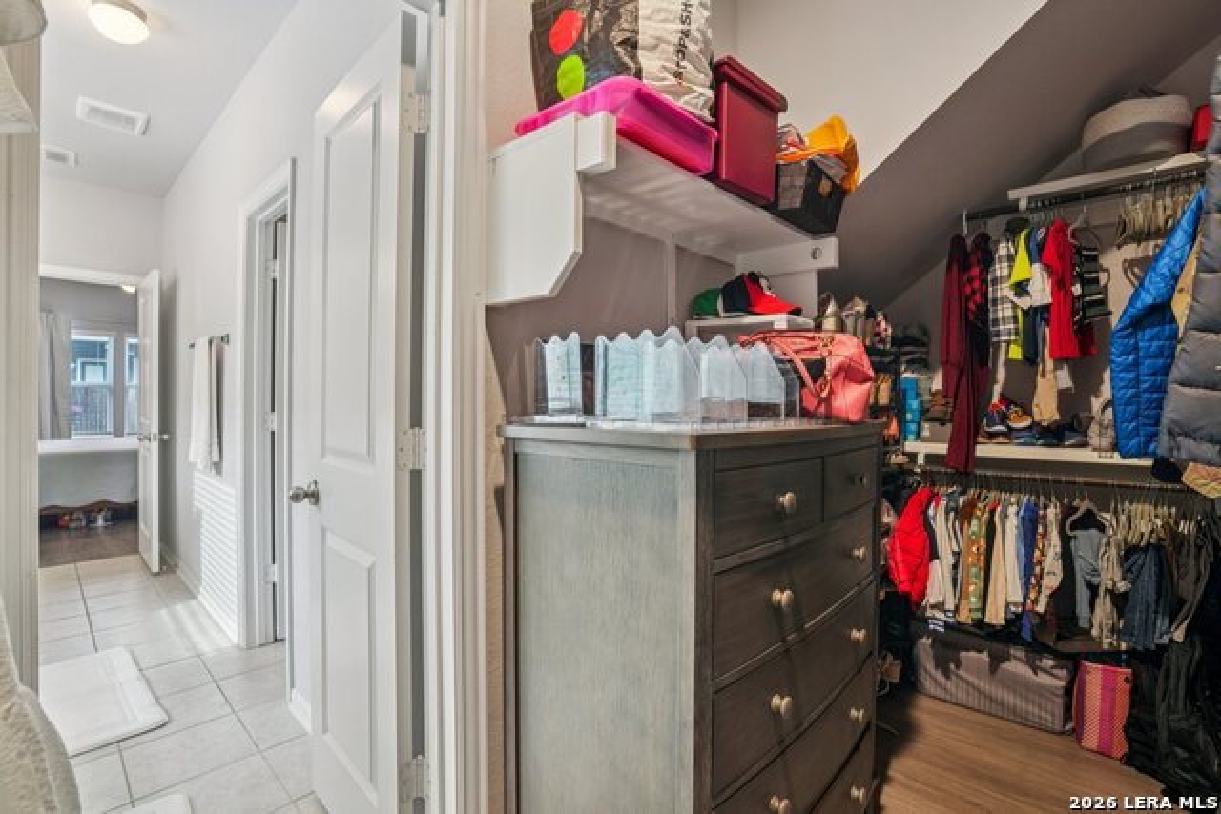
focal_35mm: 16
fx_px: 543
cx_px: 610
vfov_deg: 73.8
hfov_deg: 96.7
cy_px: 407
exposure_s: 1/8
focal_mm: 16
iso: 400
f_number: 8
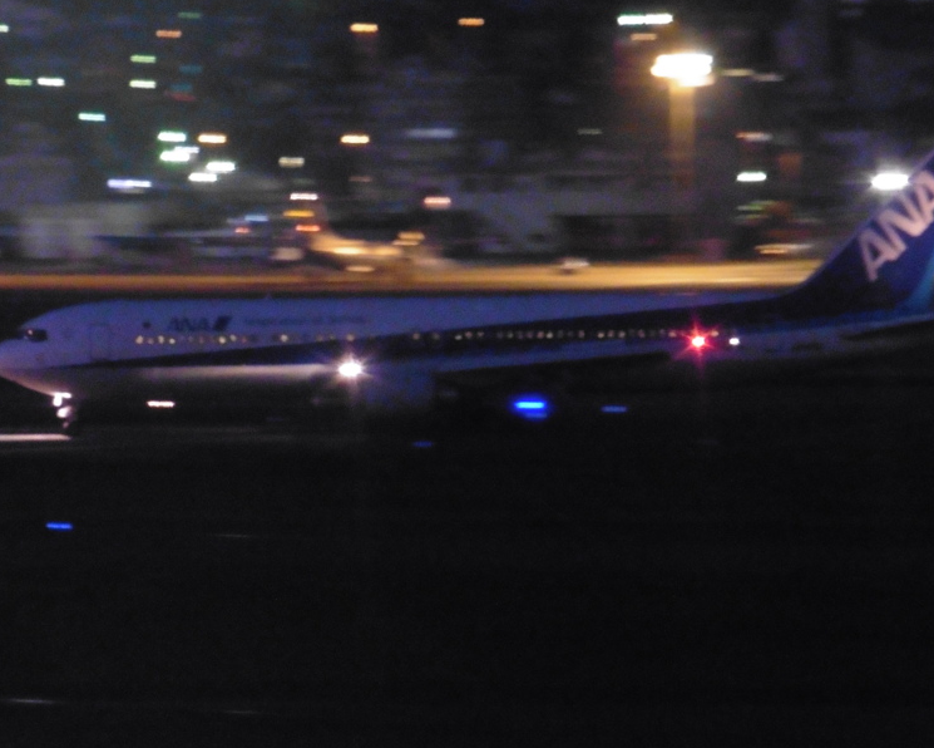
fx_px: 9233
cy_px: 319
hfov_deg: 5.8
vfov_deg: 4.6
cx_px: 424
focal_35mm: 334
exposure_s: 1/8
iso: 1600
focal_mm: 44.4
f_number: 5.7
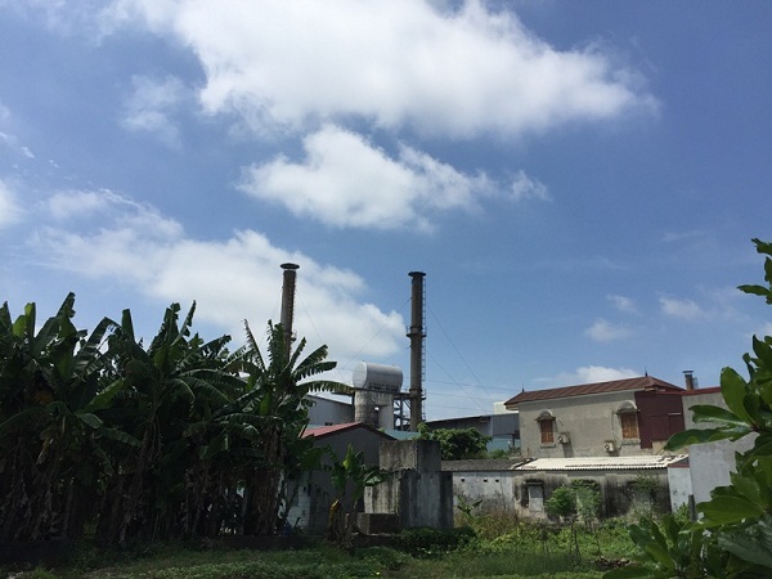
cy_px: 290
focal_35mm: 29
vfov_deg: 48.2
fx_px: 647
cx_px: 386
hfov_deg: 61.7
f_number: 2.2
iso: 32
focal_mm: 4.15
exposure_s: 1/4405
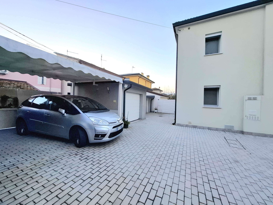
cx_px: 136
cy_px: 102
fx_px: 103
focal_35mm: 13
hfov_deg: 106.2
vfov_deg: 89.9
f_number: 2.2
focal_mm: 1.74
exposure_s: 1/100
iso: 40
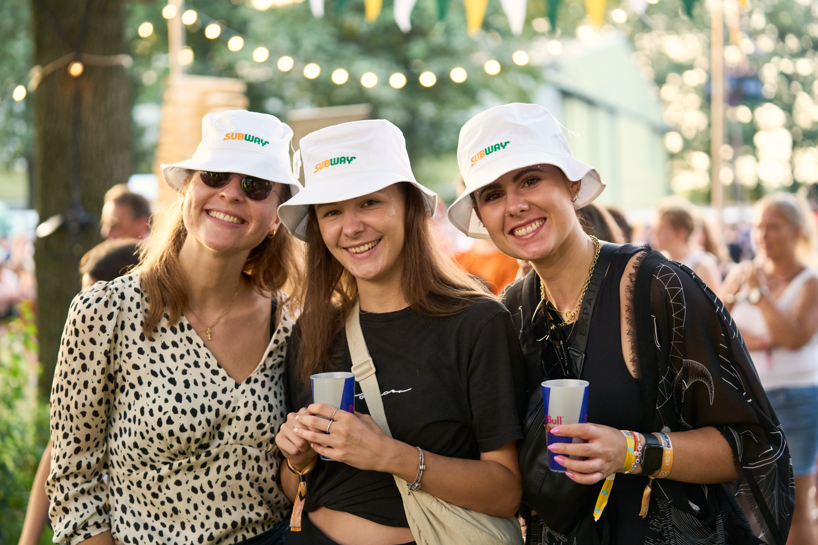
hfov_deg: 28.8
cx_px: 409
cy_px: 272
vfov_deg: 19.5
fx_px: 1590
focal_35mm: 70
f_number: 2.8
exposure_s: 1/640
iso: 3200
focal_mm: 70
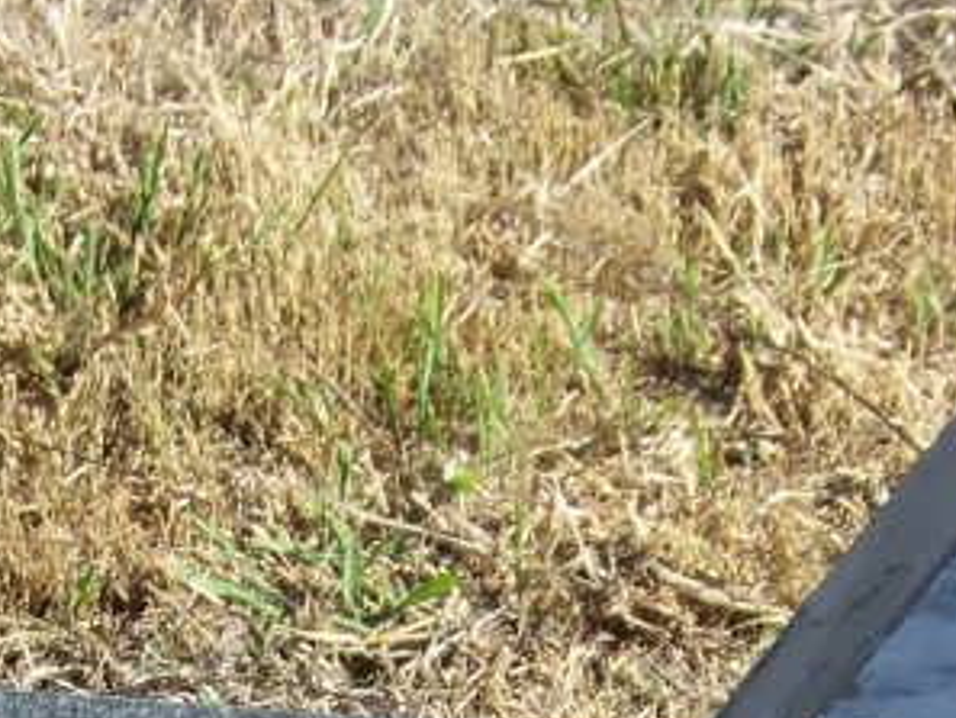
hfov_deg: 10.0
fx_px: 5470
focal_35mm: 198
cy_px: 1281
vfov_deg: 7.3
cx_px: 570
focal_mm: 7.6
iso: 64
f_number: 2.8
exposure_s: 1/640
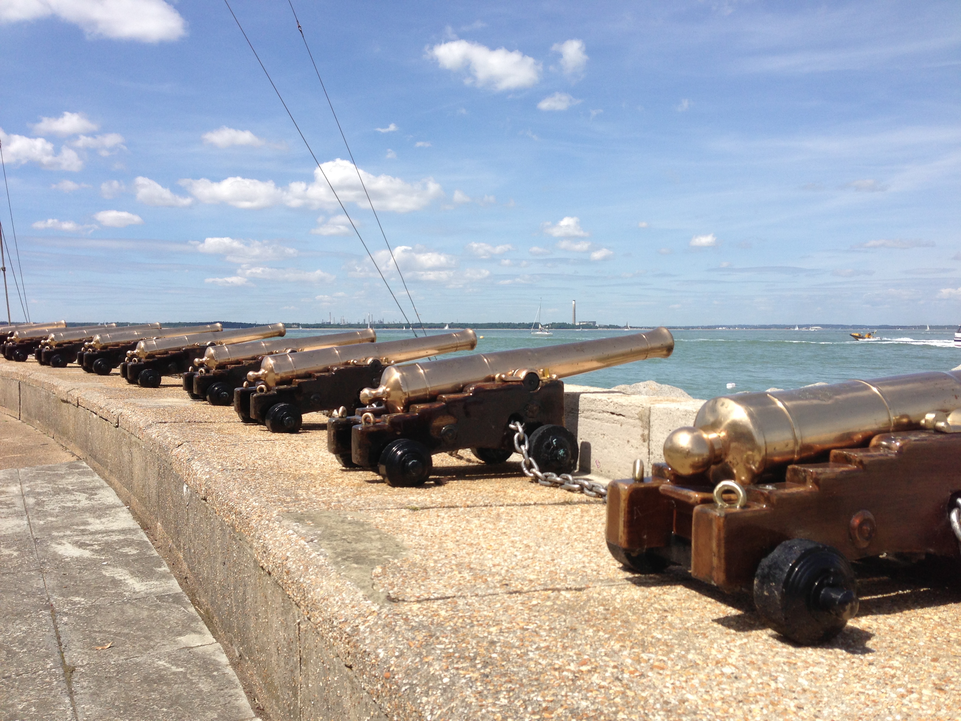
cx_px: 480
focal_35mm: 33
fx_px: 916
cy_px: 360
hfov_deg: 55.4
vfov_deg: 42.9
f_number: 2.4
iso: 50
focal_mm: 4.13
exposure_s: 1/1869
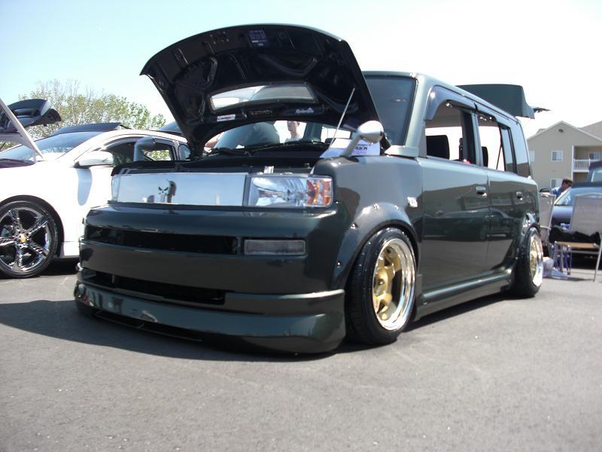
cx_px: 301
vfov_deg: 39.7
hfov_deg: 51.4
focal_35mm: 36
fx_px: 626
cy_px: 226
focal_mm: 6.3
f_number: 2.8
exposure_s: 1/400
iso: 50
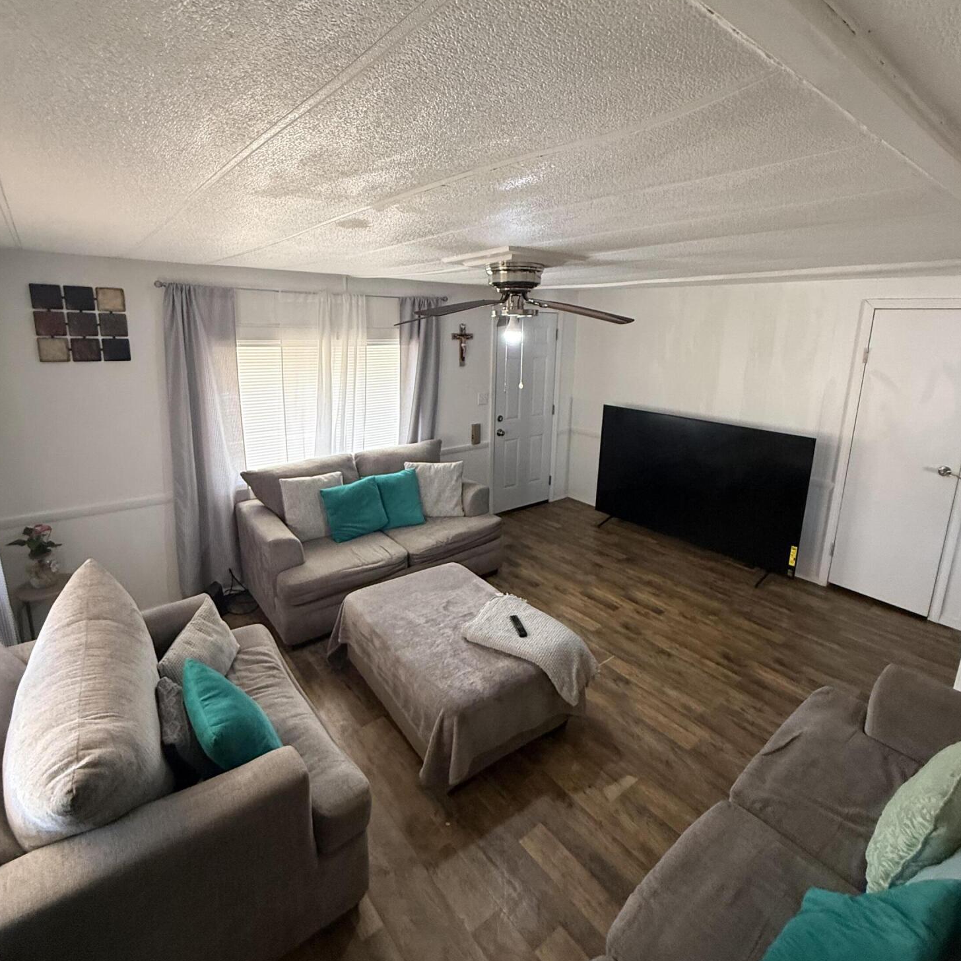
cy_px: 442
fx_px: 534
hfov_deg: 84.0
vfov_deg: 83.8
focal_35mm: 17
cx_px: 488
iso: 400
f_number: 2.2
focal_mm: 2.22
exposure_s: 1/60
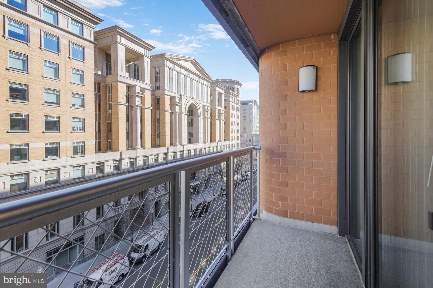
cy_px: 144
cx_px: 216
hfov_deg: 96.7
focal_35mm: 16
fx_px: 192
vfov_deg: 73.7
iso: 200
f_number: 8
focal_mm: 16
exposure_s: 1/80
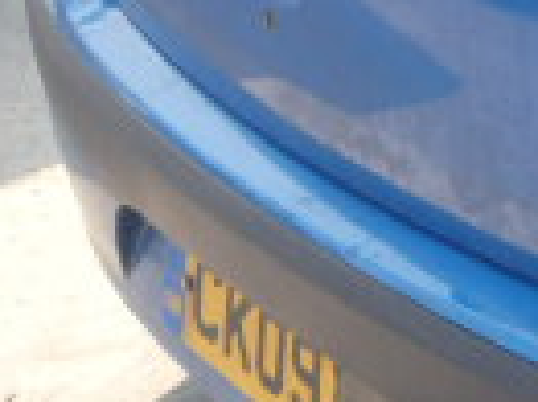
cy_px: -98
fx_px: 2127
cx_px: 1199
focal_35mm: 137
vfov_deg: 10.6
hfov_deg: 12.1
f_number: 3.9
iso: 125
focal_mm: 5
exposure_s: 1/160
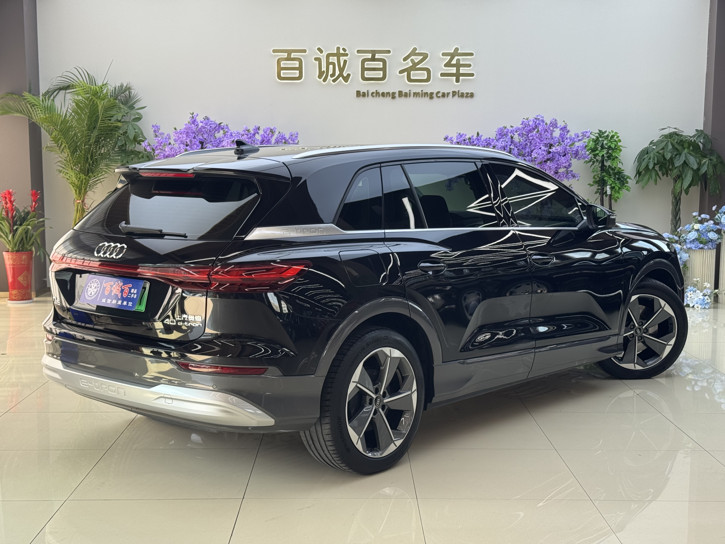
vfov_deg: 30.3
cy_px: 272
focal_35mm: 48
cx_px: 362
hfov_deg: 39.7
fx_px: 1005
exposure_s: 1/208
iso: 50
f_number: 1.78
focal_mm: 6.76
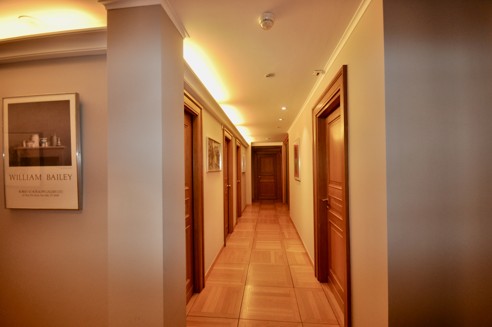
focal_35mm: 15
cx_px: 246
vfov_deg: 77.2
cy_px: 164
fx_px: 205
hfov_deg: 100.5
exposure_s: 1/60
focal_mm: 10
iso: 360
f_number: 4
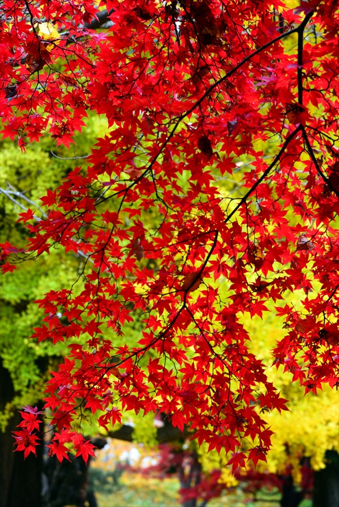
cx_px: 170
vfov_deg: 17.1
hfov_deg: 11.4
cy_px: 254
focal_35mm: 120
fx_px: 1693
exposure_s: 1/160
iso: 800
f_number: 6.3
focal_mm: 120
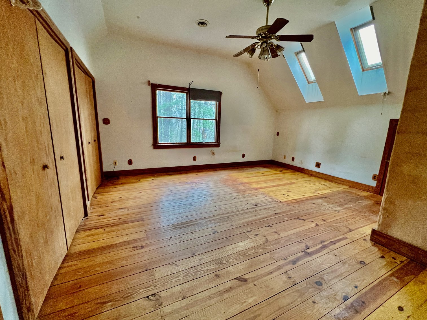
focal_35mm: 13
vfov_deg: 89.9
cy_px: 160
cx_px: 214
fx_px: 160
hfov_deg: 106.2
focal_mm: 1.57
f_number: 1.8
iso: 320
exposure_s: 1/60
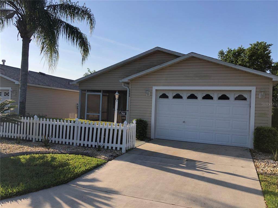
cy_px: 104
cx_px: 139
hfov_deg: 63.4
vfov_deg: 49.7
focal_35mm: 28
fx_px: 225
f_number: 1.8
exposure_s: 1/1869
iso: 20
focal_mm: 4
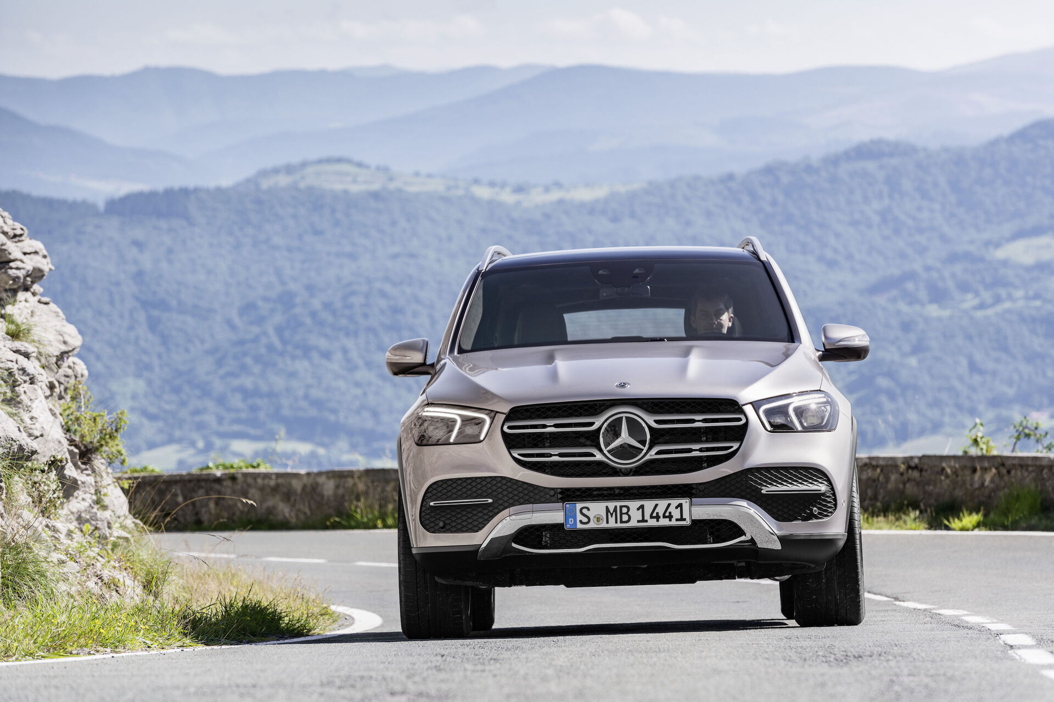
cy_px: 351
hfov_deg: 11.1
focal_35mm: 185
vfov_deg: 7.4
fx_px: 5416
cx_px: 527
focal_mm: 185
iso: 100
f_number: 8
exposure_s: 1/250
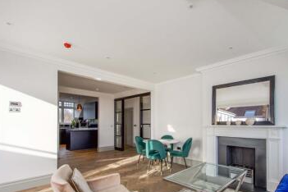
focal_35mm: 19
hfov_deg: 86.8
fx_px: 152
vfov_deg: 63.4
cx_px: 152
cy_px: 123
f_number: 11
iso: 250
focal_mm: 14
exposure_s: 1/60
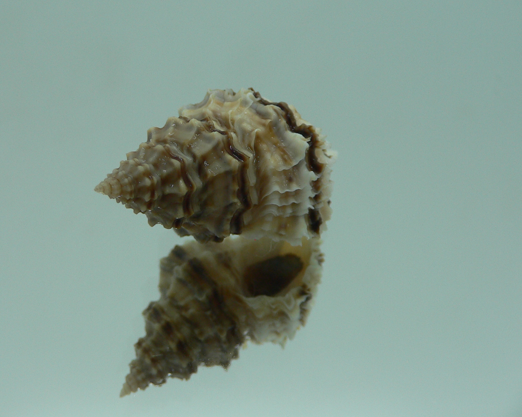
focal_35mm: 42
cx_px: 219
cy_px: 193
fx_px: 649
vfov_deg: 35.7
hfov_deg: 43.7
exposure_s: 1/60
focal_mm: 4.6
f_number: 2.8
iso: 80
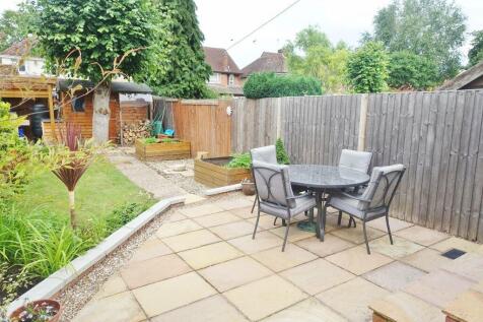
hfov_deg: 73.8
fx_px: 322
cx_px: 242
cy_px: 161
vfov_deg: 53.1
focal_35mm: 24
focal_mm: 8.8
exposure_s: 1/320
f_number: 4
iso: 125
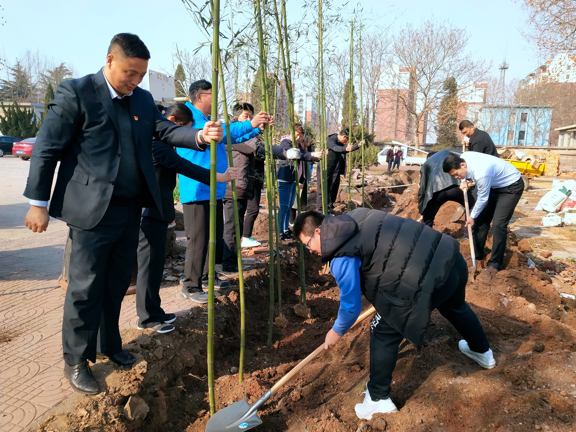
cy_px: 216
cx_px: 288
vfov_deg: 46.8
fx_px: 499
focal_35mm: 30
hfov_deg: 60.0
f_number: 1.8
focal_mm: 3.95
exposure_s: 1/1090
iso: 88
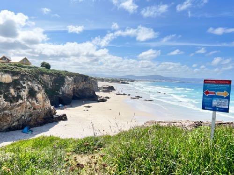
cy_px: 88
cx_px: 117
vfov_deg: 53.1
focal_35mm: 26
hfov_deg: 67.3
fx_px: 176
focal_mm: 5.7
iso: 50
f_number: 1.5
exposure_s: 1/2165
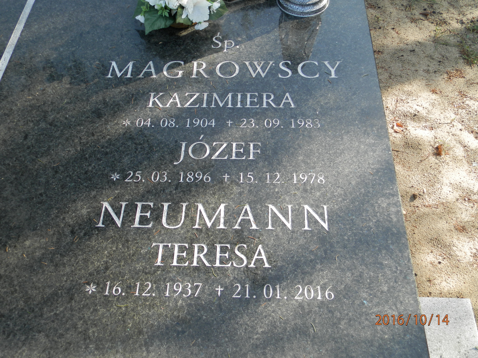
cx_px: 239
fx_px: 428
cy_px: 179
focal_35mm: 31
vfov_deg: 45.4
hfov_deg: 58.4
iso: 80
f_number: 3.2
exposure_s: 1/160
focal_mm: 5.5
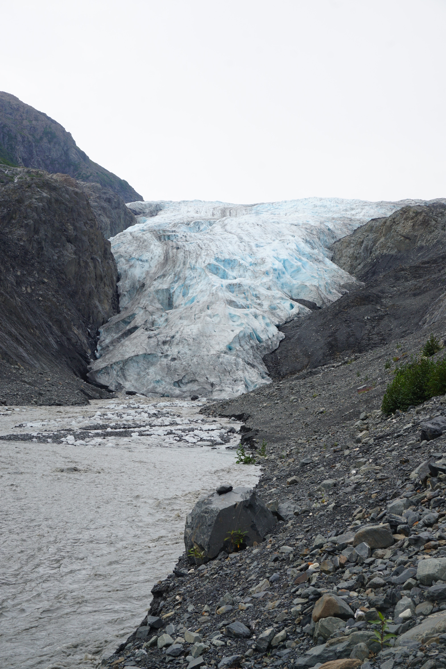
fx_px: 864
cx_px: 223
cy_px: 334
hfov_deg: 28.9
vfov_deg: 42.3
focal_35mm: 46
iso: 100
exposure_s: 1/160
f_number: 11
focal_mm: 31
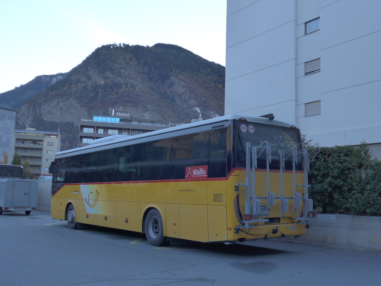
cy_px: 143
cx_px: 190
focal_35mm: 39
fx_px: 429
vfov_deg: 36.8
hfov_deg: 47.9
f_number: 2.5
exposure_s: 1/400
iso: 160
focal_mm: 8
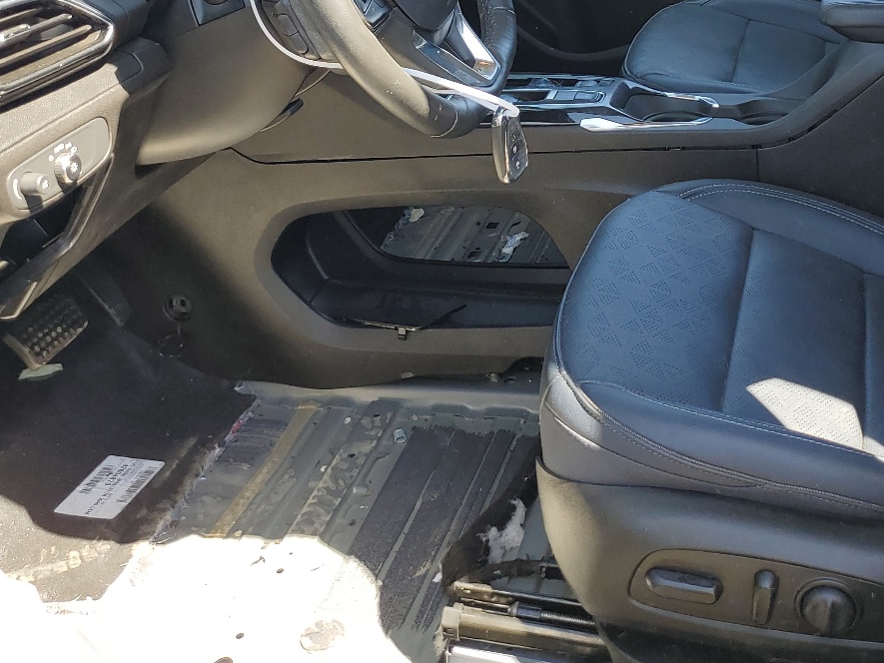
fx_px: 1200
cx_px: 610
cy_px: 69
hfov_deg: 39.8
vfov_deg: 29.6
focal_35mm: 47
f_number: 1.5
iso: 50
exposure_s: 1/294
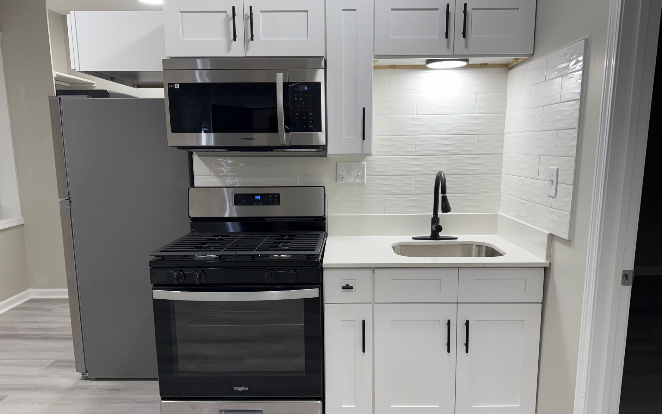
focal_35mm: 26
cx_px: 337
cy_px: 226
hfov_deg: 70.4
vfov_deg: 47.5
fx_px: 469
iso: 80
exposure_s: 1/120
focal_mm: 6.76
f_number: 1.78
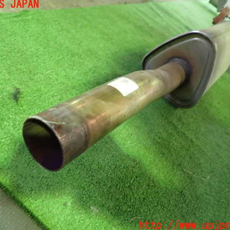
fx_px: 226
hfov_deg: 53.9
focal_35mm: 30
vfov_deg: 54.0
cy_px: 115
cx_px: 100
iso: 800
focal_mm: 4.5
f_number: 2
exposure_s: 1/30
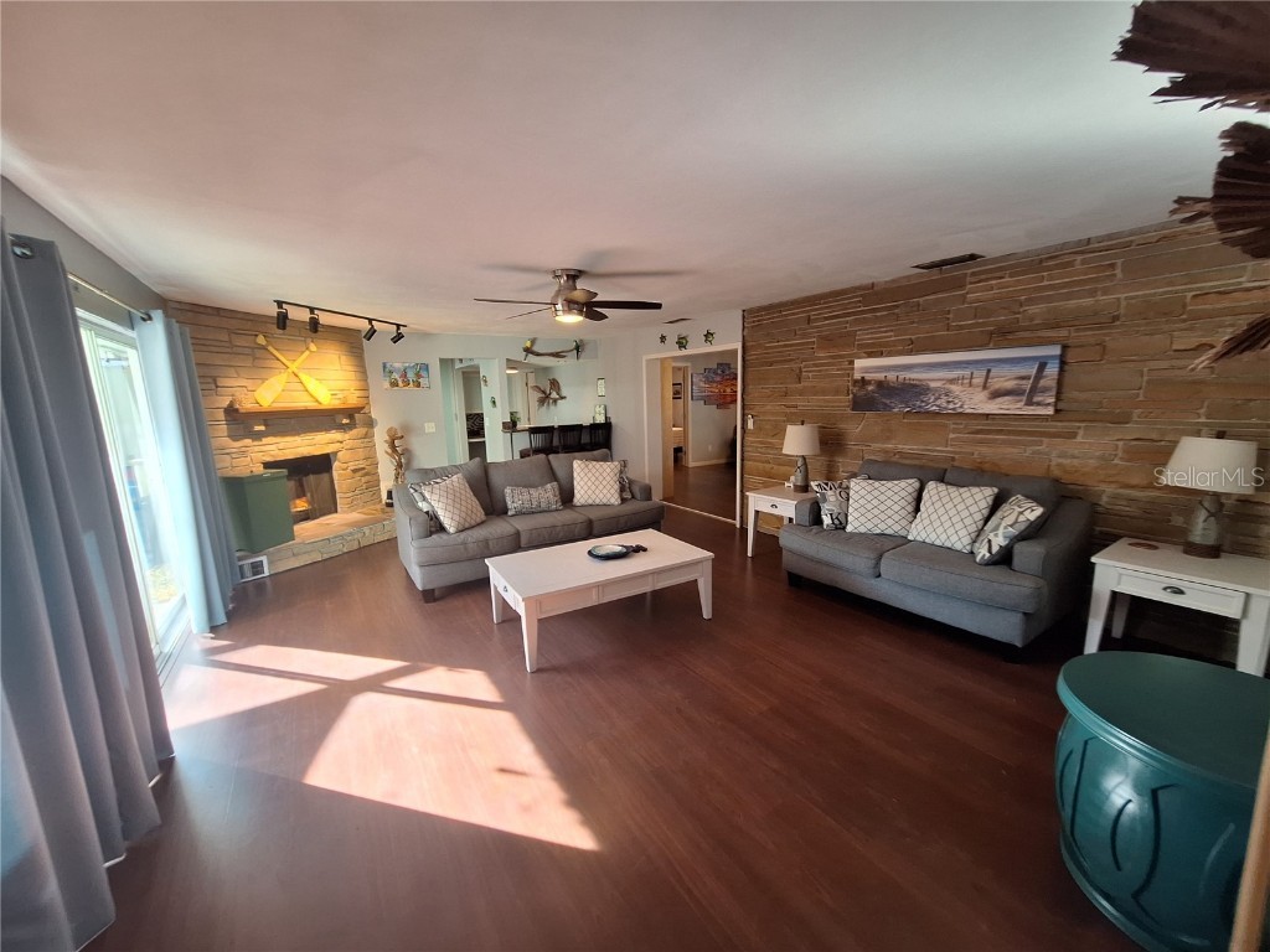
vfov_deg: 89.9
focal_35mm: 13
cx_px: 635
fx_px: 477
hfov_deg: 106.2
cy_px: 476
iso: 64
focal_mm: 1.74
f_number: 2.2
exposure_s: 1/40
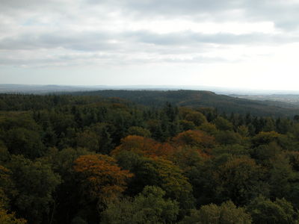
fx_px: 302
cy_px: 112
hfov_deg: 52.6
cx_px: 150
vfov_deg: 40.7
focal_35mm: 35
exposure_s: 1/226
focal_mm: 8.9
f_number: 5.6
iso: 100
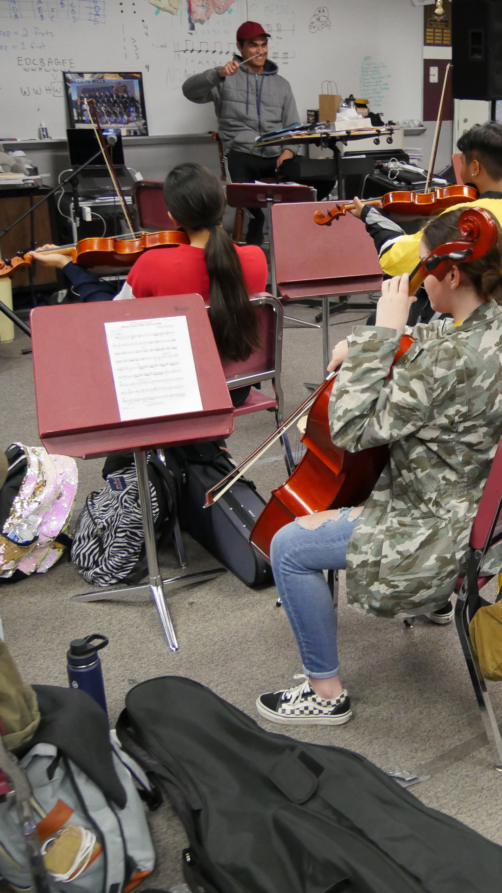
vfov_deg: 49.4
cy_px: 446
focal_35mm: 41
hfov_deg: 27.5
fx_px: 970
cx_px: 492
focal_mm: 14
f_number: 3.5
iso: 2000
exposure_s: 1/60
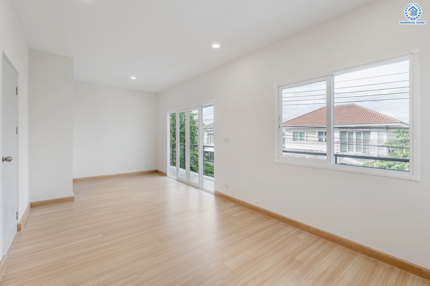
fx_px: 191
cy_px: 143
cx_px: 215
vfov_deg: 73.7
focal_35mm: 16
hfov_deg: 96.8
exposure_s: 1/100
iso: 100
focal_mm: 16
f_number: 5.6
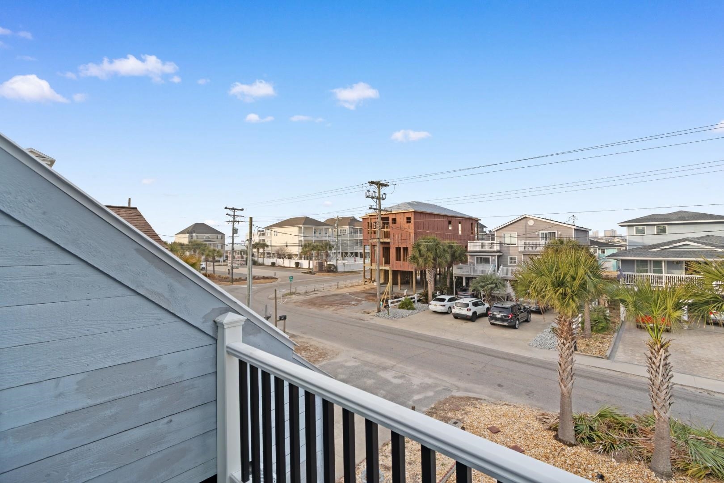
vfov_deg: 77.3
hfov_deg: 100.4
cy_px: 242
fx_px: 302
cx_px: 362
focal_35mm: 15
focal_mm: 10
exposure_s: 1/100
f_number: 5
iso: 100
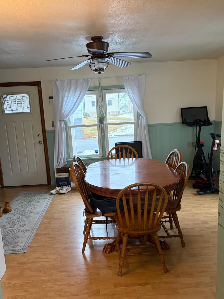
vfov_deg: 59.8
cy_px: 167
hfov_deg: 46.8
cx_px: 110
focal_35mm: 30
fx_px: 259
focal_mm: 5.96
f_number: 1.6
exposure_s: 1/60
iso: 200
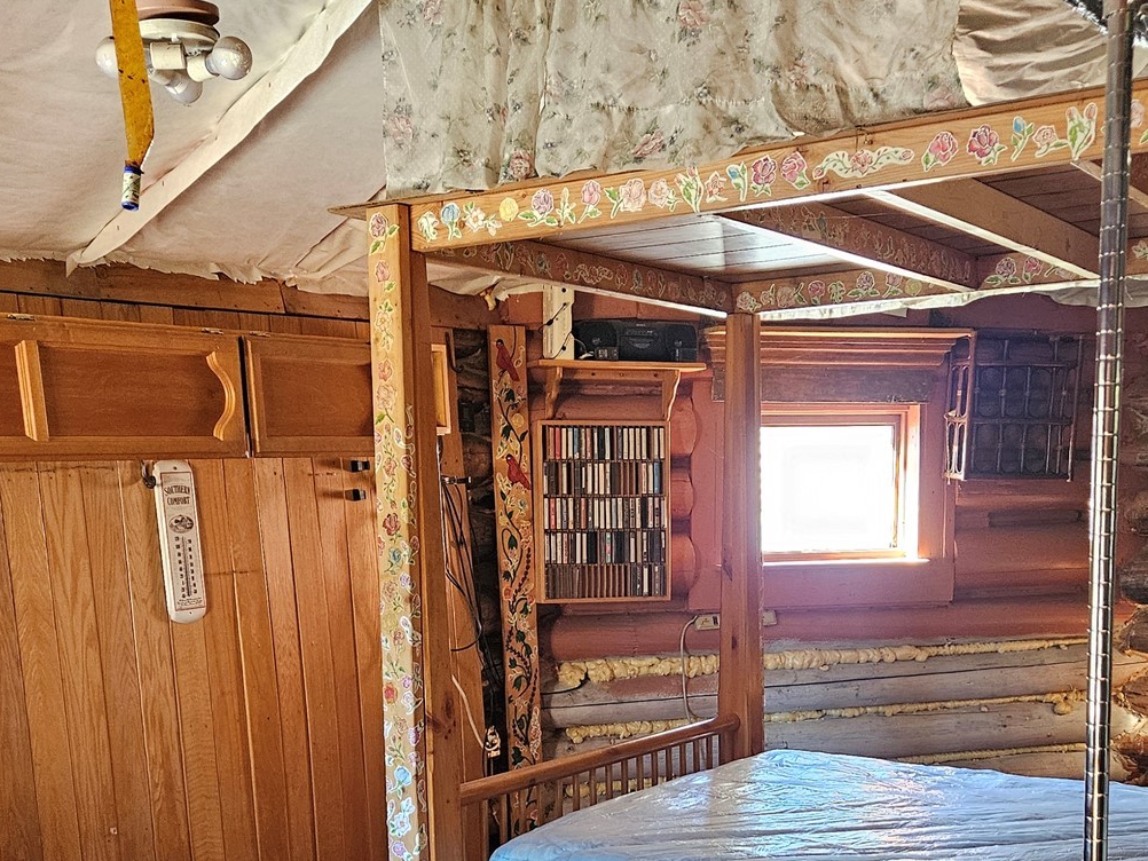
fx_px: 1559
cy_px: 780
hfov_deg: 40.4
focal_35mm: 47
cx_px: 628
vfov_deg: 29.6
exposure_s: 1/120
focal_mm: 5.4
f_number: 1.8
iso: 800
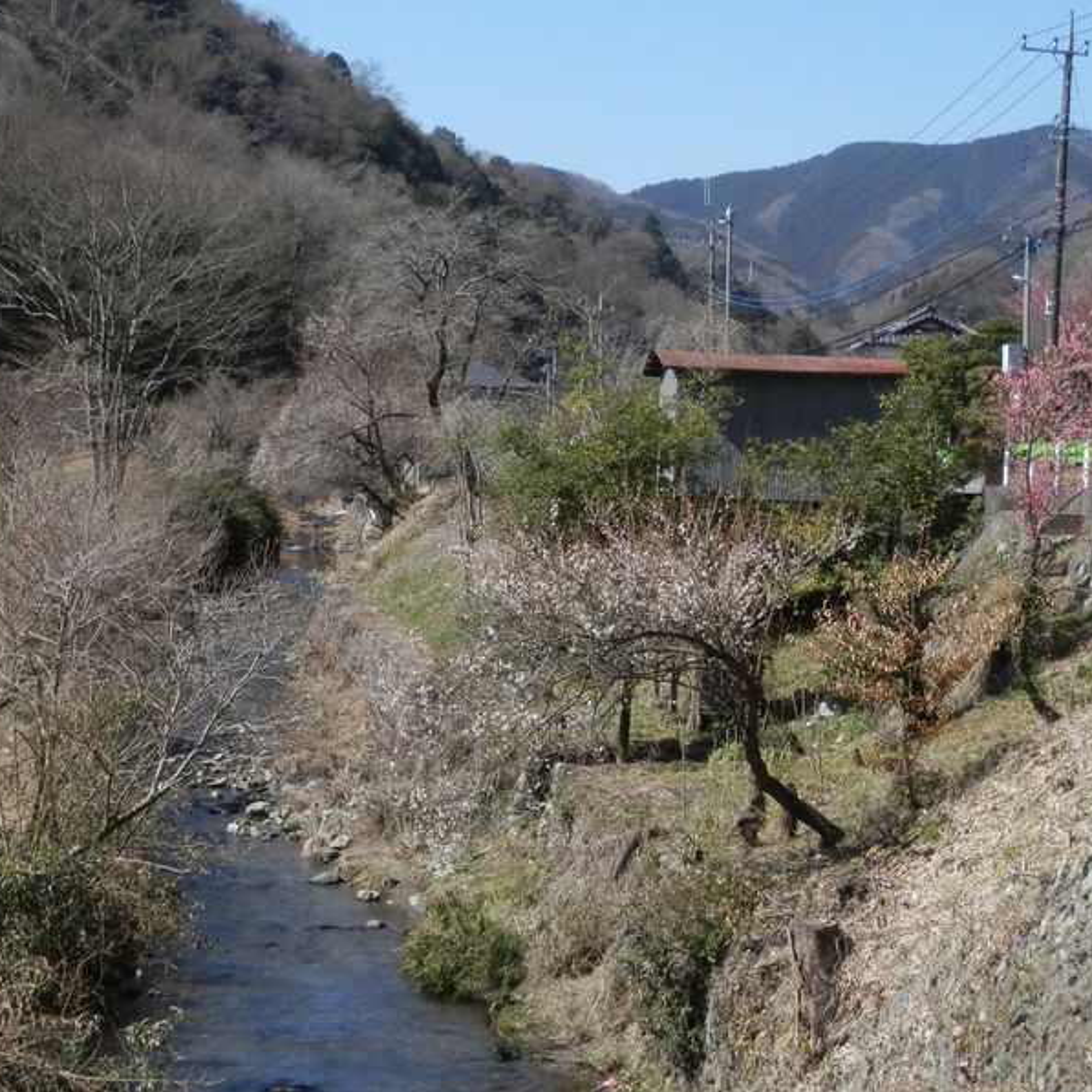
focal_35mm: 64
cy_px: 547
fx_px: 2284
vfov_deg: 26.9
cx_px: 558
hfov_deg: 26.9
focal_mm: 9.8
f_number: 4.1
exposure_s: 1/500
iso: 80
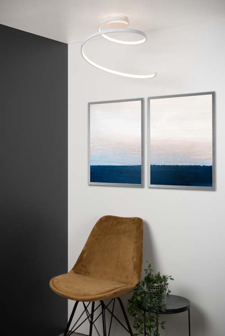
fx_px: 421
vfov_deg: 43.6
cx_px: 112
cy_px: 168
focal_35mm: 45
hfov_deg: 29.9
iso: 100
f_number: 18
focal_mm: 45
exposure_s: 1/40
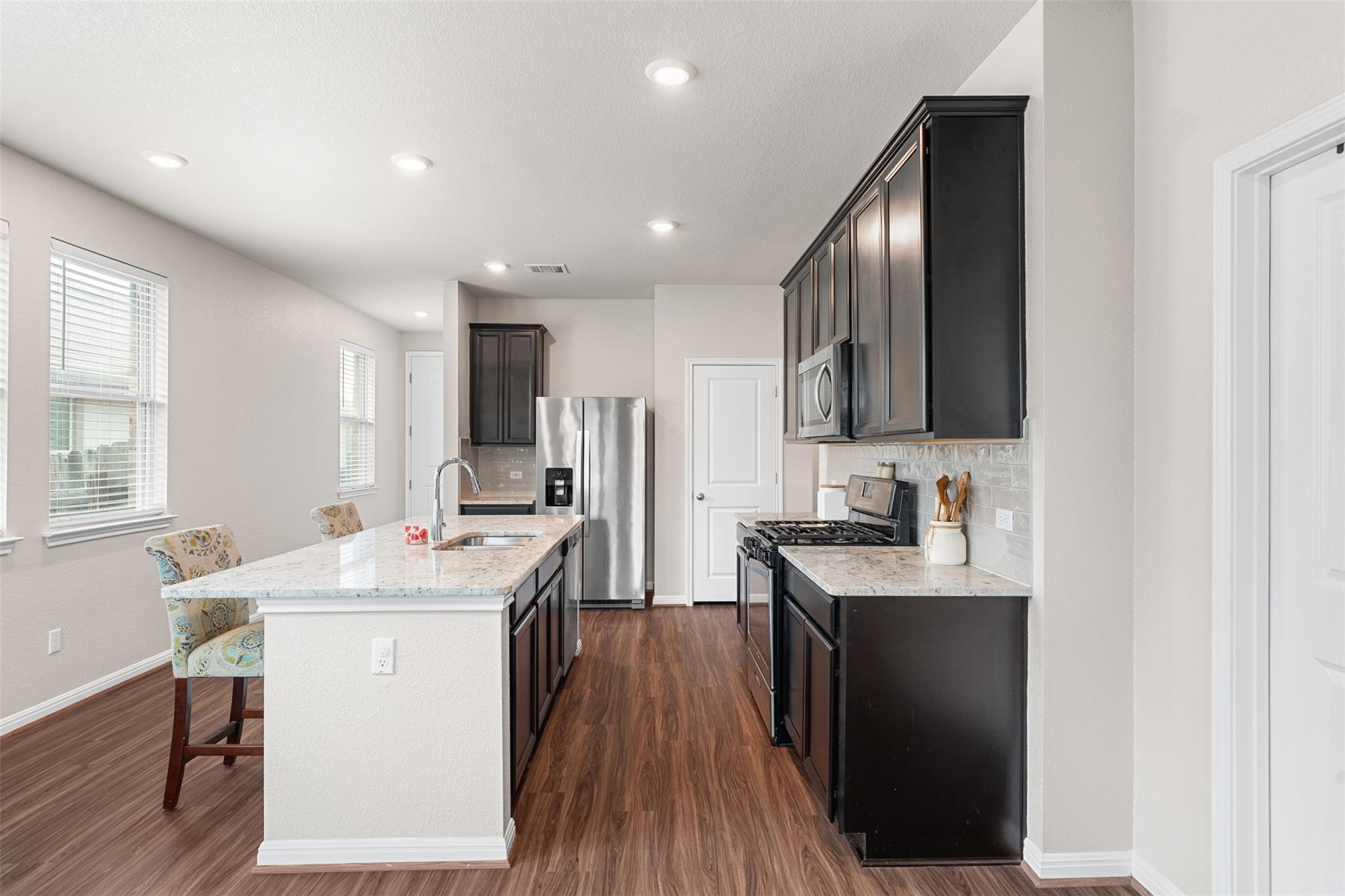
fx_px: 710
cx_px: 672
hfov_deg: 86.9
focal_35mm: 19
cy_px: 448
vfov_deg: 64.5
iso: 800
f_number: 8
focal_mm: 19
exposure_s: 1/3
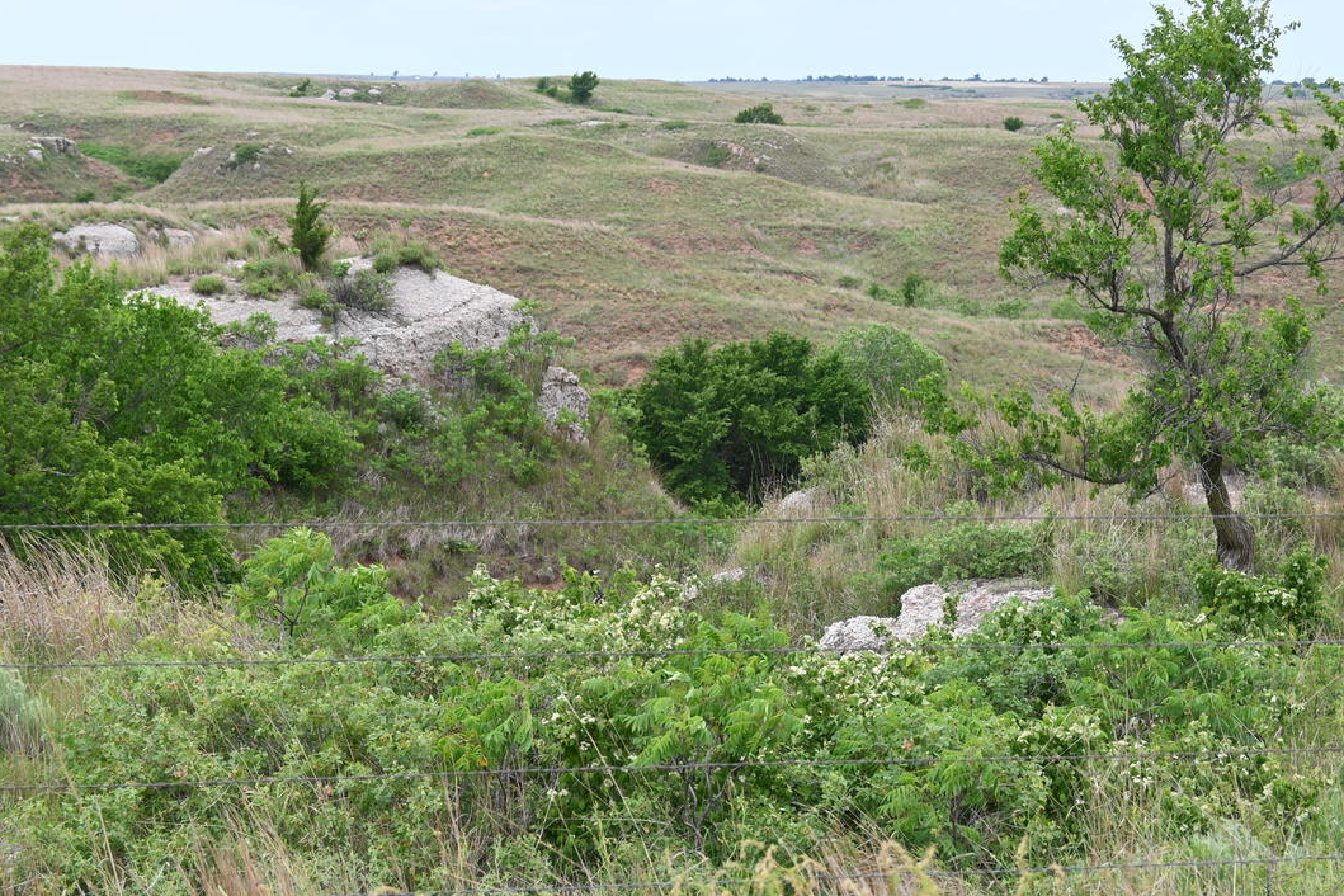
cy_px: 462
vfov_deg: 16.1
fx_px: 3173
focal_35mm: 85
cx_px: 704
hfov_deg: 23.9
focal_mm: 50
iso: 100
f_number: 6.3
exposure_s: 1/250
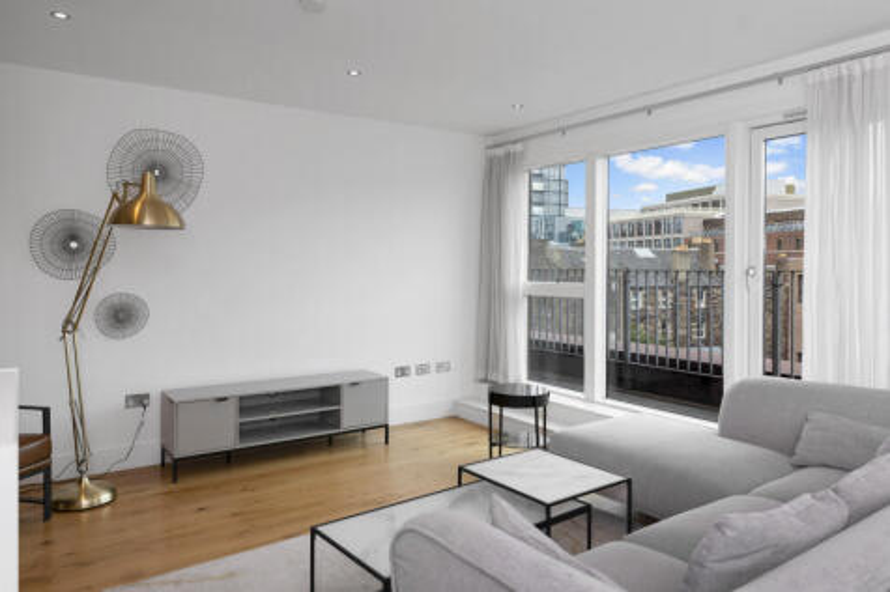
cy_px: 296
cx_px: 445
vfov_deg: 53.1
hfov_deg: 73.8
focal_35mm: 24
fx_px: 593
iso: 200
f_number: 5
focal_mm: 24
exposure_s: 1/125
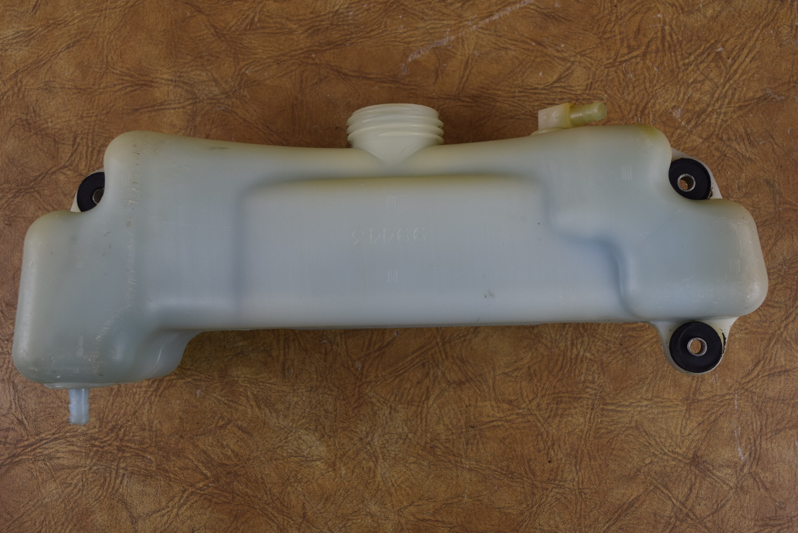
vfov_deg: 34.3
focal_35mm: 39
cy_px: 266
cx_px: 399
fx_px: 865
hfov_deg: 49.5
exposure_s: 1/160
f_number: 8
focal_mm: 26
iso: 400
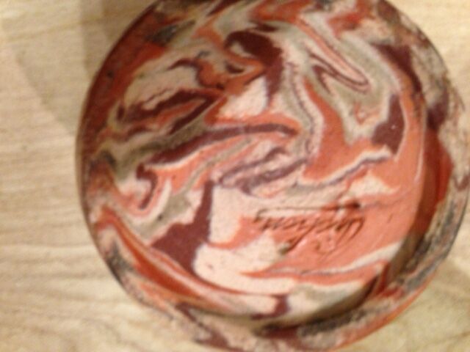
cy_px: 176
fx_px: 448
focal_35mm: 33
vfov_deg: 42.9
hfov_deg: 55.4
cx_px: 235
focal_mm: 4.12
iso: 250
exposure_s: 1/20
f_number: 2.4
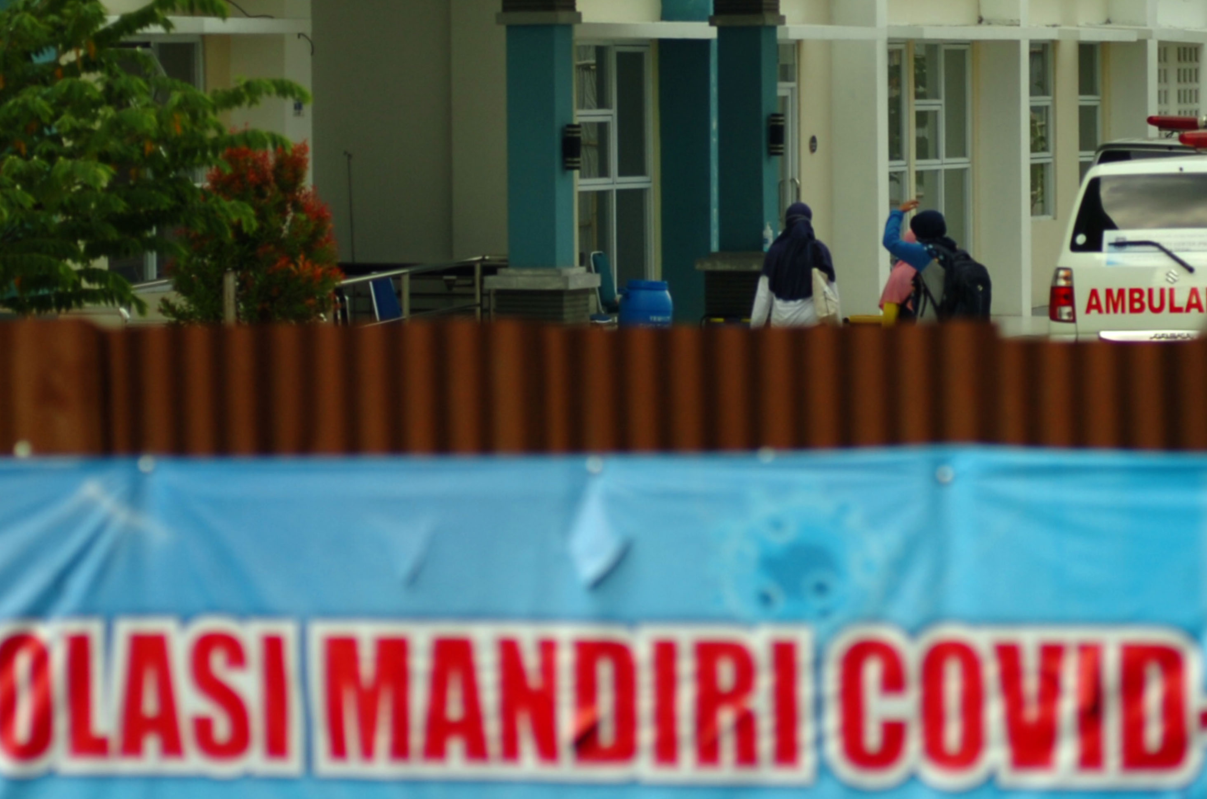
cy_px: 274
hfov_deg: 10.1
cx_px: 597
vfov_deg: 6.7
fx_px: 6859
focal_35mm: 205
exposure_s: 1/640
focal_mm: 100
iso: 200
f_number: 3.2
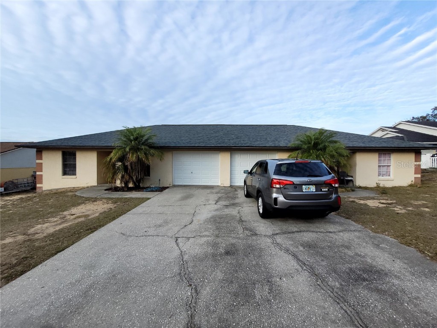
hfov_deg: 106.2
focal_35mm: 13
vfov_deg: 89.9
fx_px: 164
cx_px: 218
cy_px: 164
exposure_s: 1/841
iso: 40
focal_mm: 1.74
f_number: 2.2
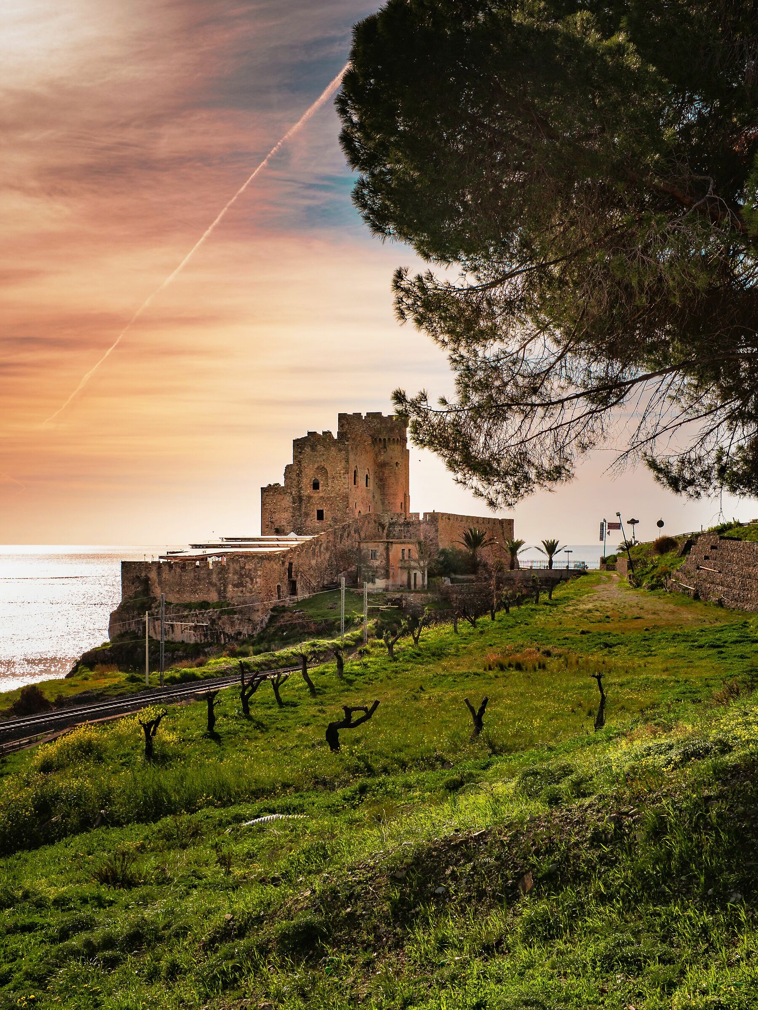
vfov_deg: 38.2
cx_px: 379
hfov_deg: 29.1
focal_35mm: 50
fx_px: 1460
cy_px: 505
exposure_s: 1/500
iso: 100
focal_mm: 25
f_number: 8
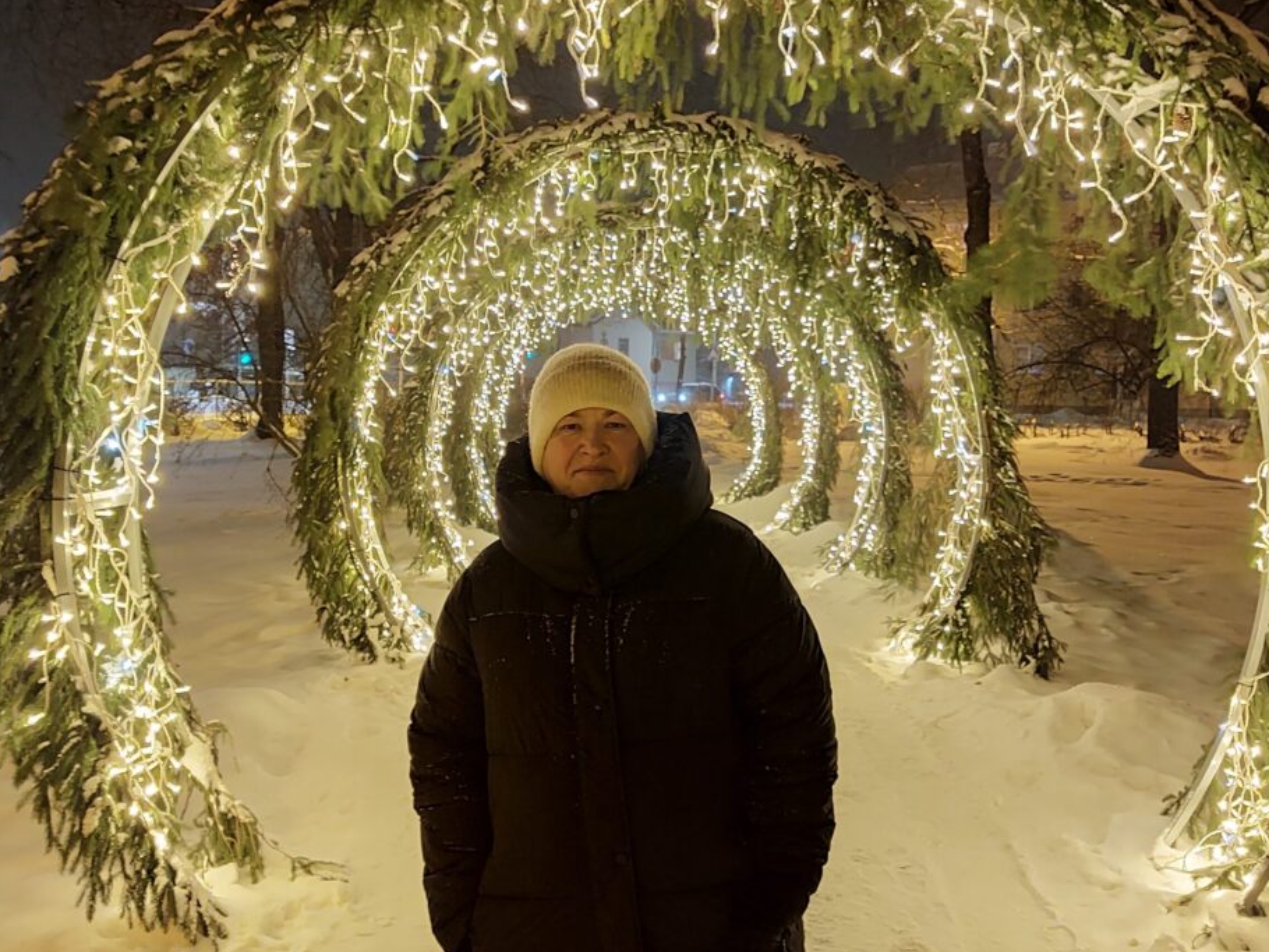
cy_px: 436
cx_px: 687
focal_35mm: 27
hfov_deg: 65.2
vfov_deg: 51.3
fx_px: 990
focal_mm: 5.23
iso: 800
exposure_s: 1/14
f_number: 1.8
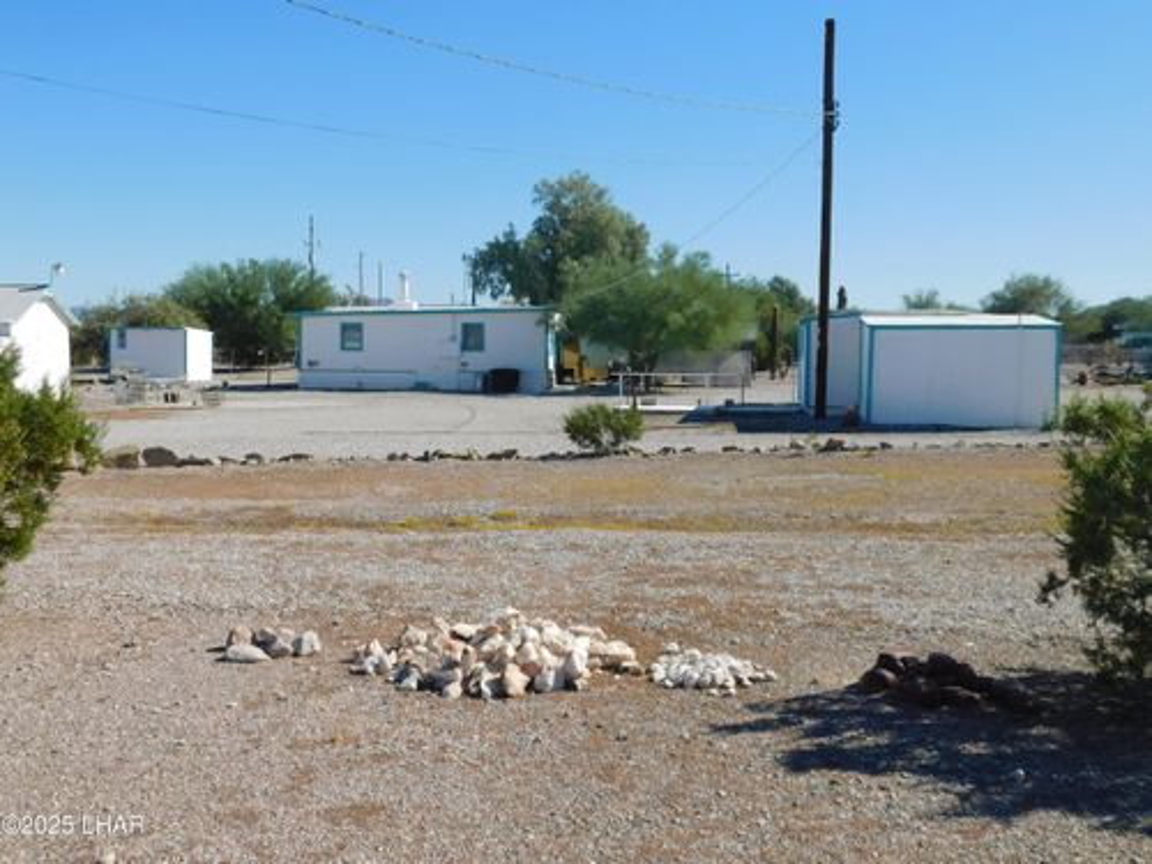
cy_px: 432
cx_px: 576
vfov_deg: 39.7
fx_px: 1198
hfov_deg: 51.4
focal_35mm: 36
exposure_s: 1/400
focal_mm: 6.3
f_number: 7
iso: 125
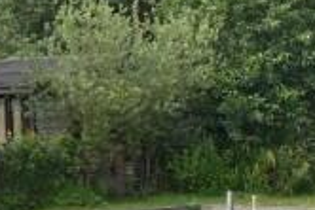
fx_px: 1130
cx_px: 518
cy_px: 167
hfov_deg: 14.4
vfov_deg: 10.6
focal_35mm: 129
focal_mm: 14
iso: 320
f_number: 8
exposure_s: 1/250
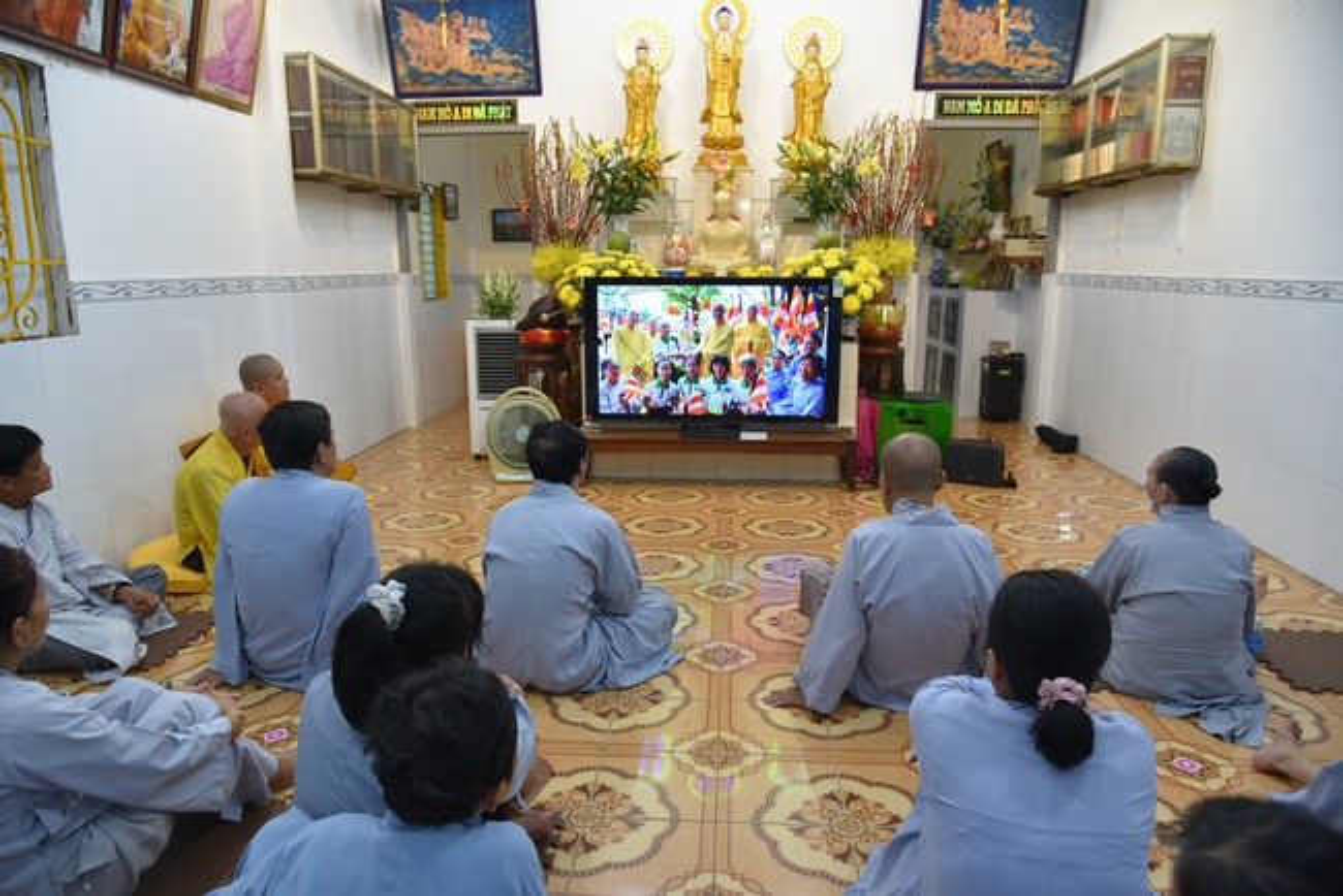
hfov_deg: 73.7
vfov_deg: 53.2
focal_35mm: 24
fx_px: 896
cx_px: 672
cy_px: 448
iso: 640
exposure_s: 1/80
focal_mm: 24
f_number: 4.5
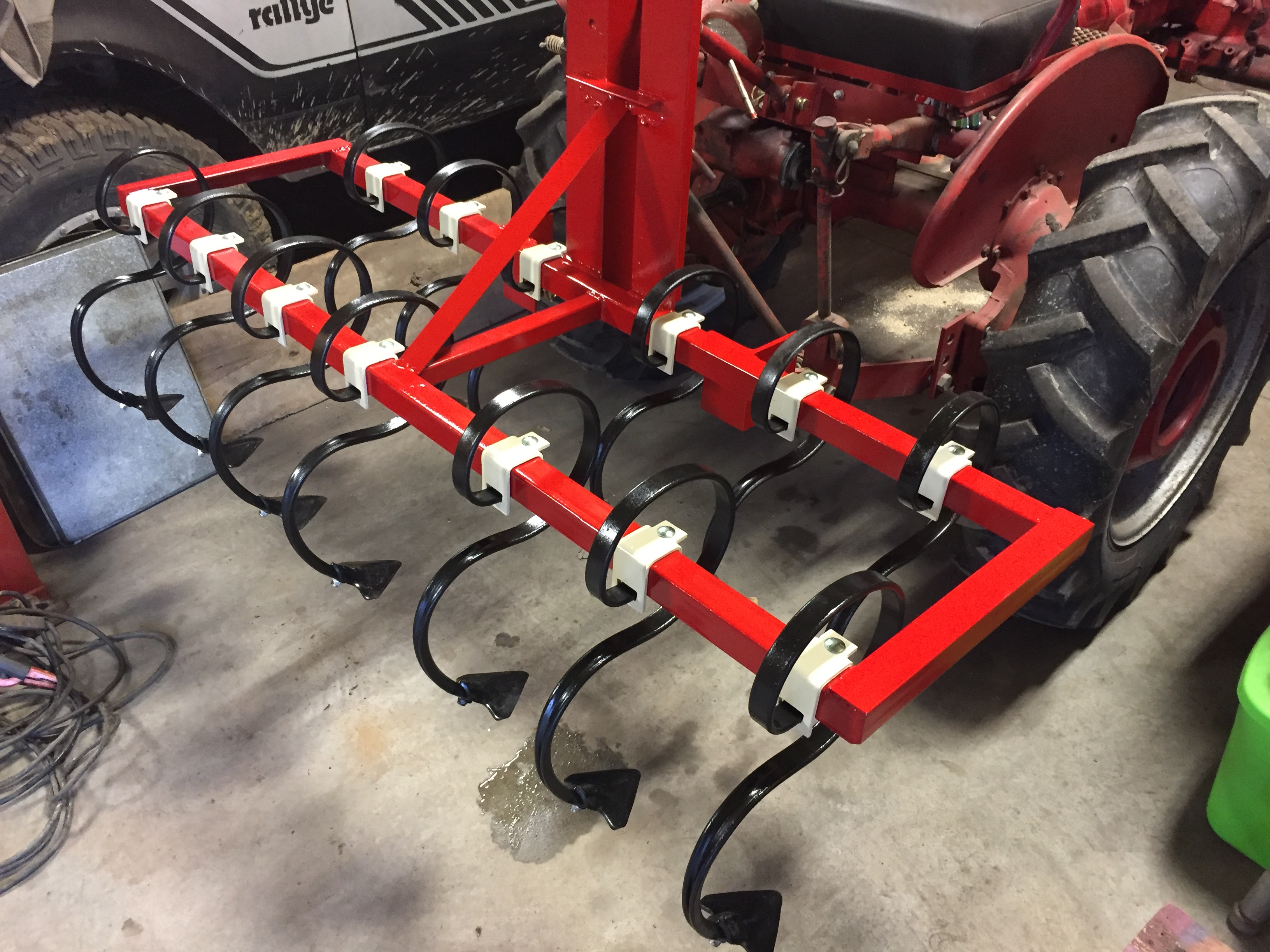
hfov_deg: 61.7
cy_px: 476
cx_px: 635
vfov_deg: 48.2
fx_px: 1064
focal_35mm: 29
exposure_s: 1/20
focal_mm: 4.15
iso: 250
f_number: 2.2
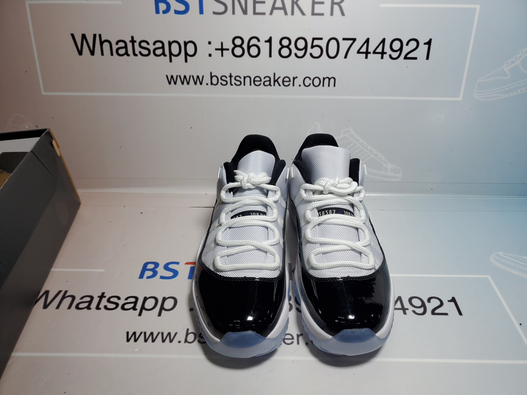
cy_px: 198
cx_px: 264
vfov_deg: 53.1
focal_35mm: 26
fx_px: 396
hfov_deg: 67.3
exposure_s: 1/641
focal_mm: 4.3
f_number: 1.5
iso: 50
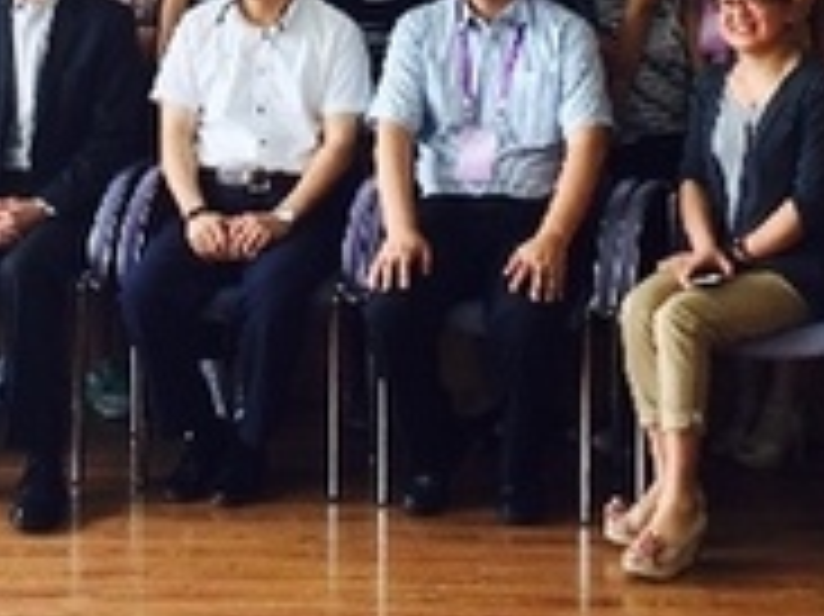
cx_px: 313
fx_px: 2307
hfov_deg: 20.2
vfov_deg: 14.5
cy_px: -207
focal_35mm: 97
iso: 64
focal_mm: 4.12
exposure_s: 1/30
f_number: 2.2
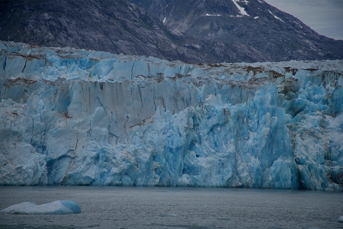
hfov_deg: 17.1
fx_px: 1144
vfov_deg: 11.4
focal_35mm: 120
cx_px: 172
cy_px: 114
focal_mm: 120
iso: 100
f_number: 6.3
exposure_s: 1/250
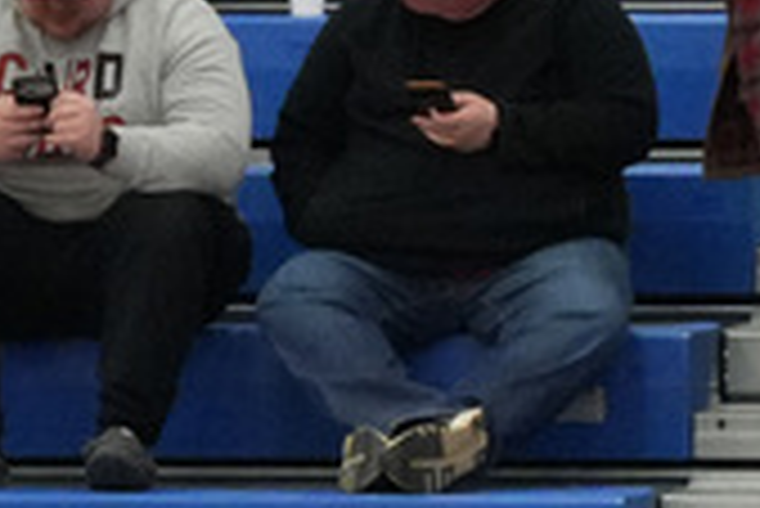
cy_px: 223
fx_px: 13459
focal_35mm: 637
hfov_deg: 3.2
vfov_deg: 2.2
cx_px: 2109
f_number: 5
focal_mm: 70
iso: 6400
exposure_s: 1/500
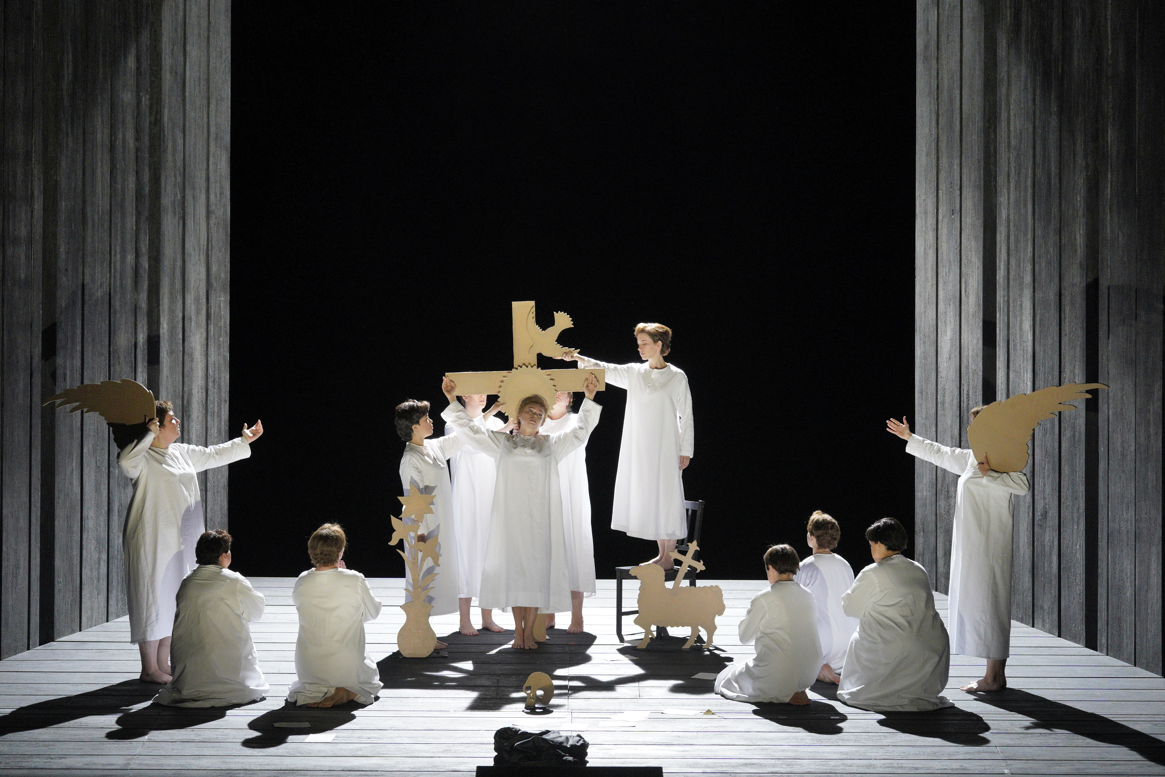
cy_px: 388
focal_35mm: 129
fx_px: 4174
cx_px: 582
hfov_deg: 15.9
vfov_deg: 10.6
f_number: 6.3
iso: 5000
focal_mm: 129
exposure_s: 1/125
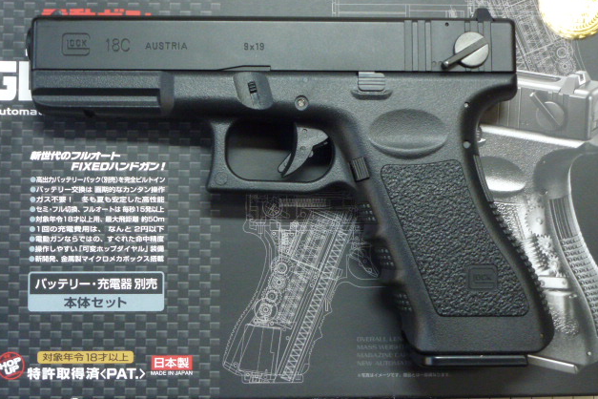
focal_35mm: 52
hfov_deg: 38.2
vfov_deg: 26.0
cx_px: 296
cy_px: 179
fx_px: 864
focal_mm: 8.7
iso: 400
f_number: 4.5
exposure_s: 1/50
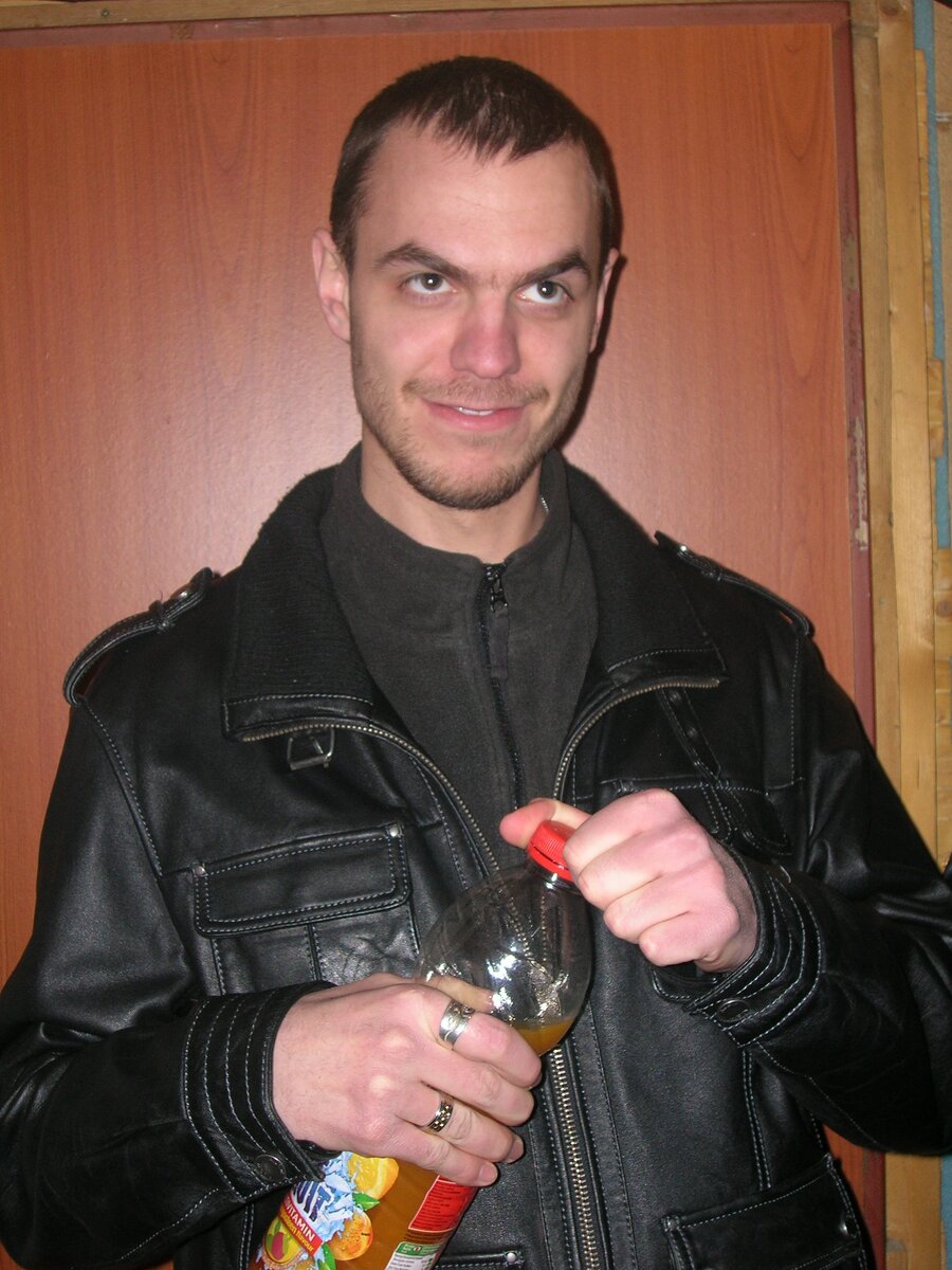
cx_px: 476
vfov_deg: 38.2
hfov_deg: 29.1
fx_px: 1833
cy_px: 635
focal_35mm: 50
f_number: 3.3
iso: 69
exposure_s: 1/60.1
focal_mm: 8.4
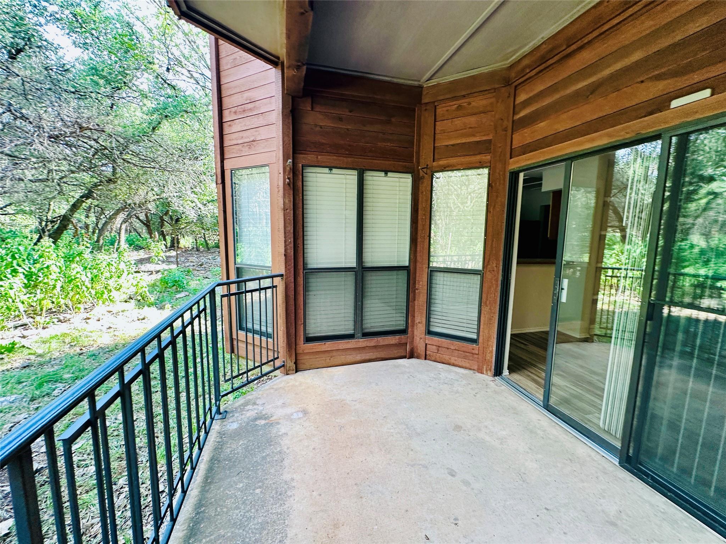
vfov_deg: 85.7
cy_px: 272
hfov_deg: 102.1
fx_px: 294
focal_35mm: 14
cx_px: 363
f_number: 2.2
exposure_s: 1/99
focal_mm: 2.22
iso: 160
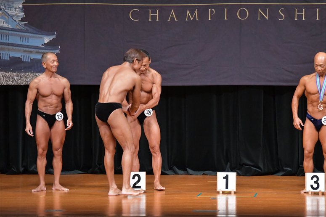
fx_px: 2037
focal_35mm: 225
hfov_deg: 9.2
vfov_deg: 6.1
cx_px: 163
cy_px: 108
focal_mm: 150
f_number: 5.6
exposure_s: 1/400
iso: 6400
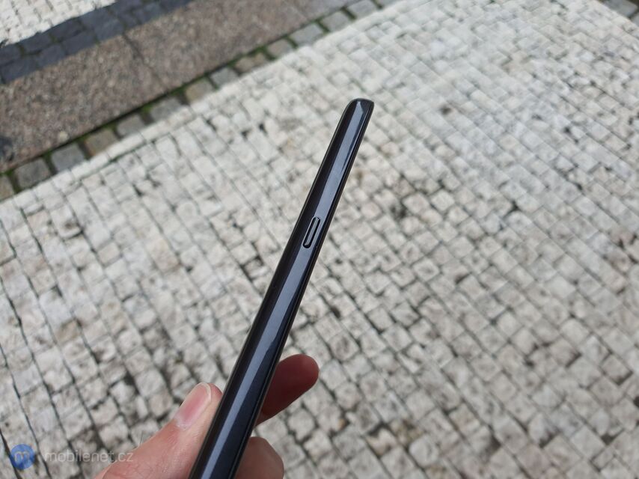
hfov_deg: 67.3
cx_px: 320
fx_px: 480
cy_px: 240
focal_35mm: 26
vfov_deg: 53.0
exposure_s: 1/100
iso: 50
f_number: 2.4
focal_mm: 4.3
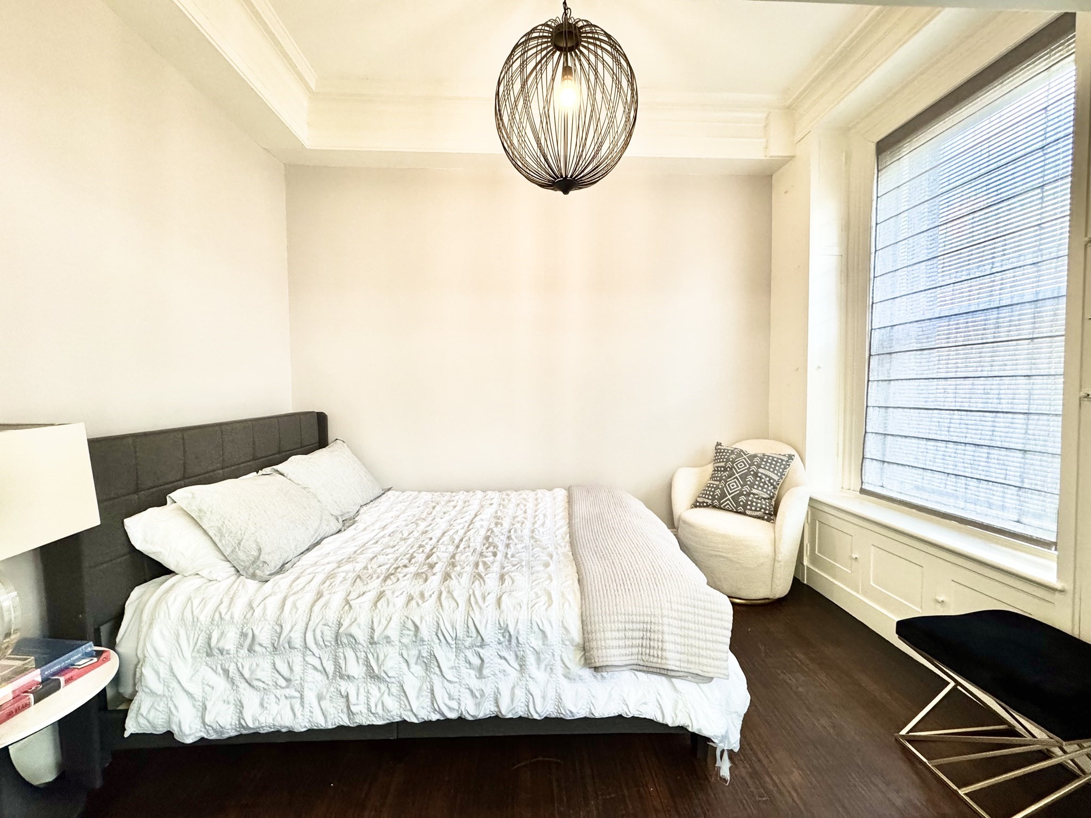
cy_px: 409
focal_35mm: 14
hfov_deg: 102.1
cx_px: 546
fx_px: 441
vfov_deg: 85.7
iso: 250
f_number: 2.2
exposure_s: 1/120
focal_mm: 2.22
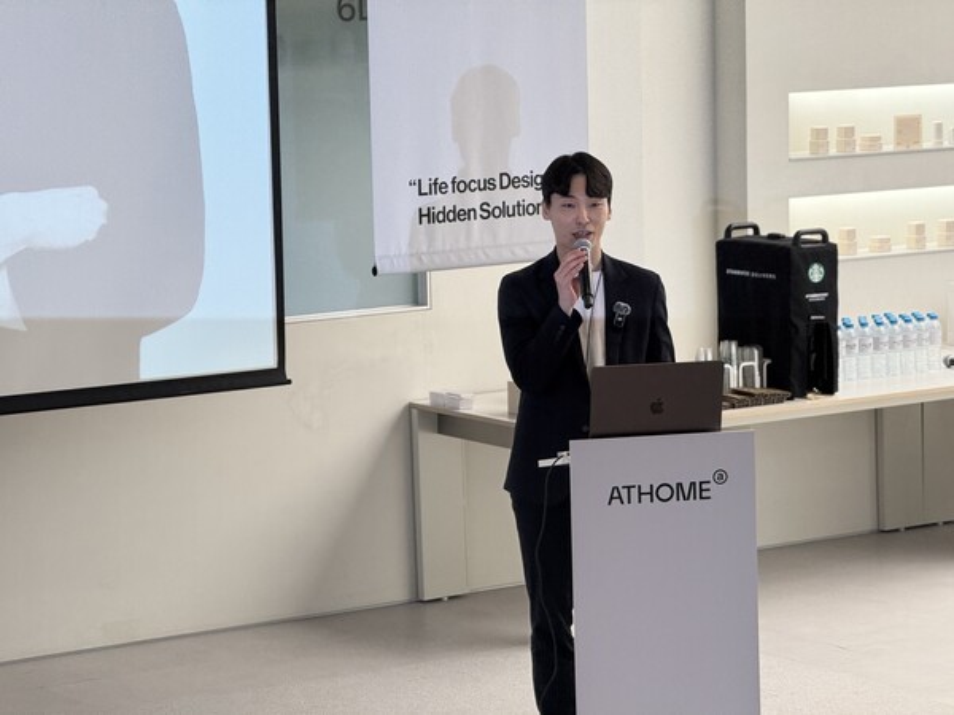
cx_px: 477
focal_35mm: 120
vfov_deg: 12.3
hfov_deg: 16.4
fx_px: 3307
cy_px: 358
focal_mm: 15.66
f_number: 2.8
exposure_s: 1/120
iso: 250
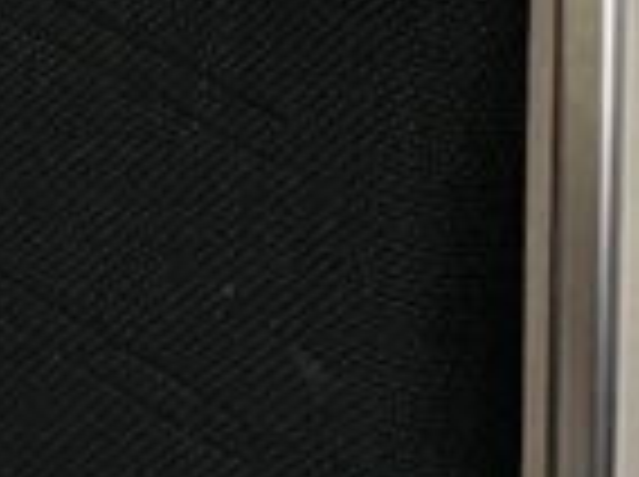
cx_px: -522
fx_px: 3465
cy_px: -1192
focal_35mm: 188
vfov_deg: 6.7
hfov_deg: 10.0
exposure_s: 1/54
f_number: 1.5
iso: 200
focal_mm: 5.7
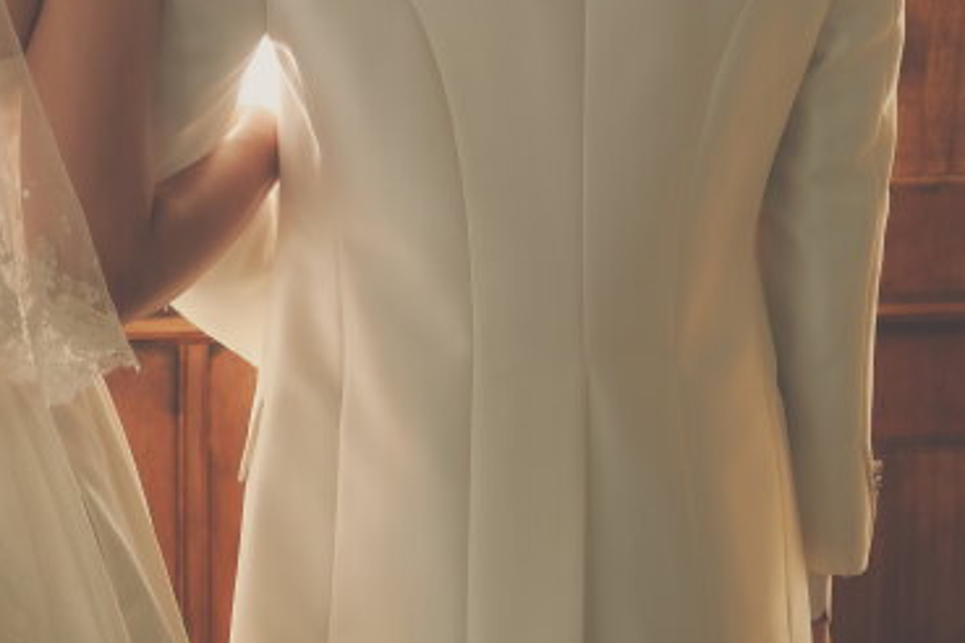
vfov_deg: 7.6
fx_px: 4825
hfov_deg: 11.3
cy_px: 59
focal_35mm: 180
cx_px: -34
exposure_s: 1/125
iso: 200
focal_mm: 55
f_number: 2.8
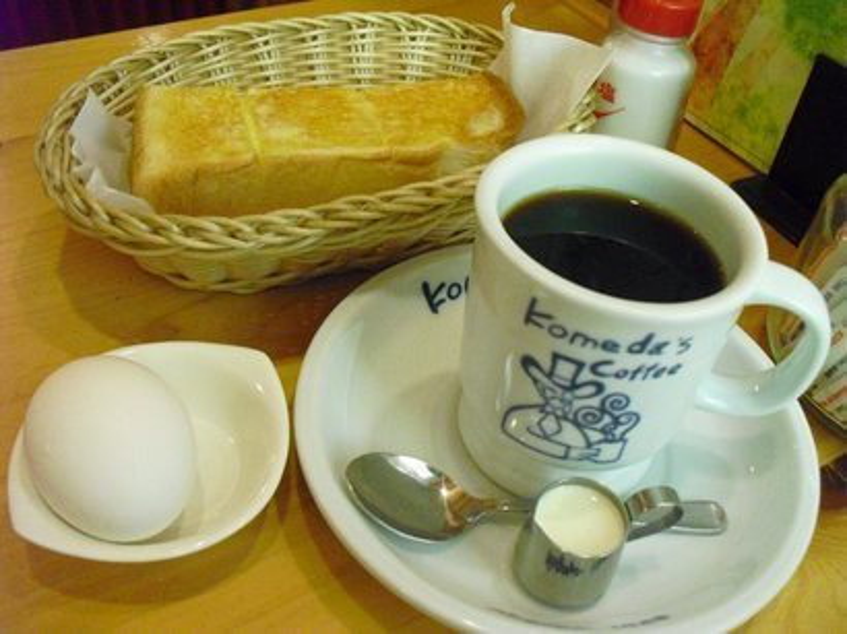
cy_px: 317
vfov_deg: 39.6
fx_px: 880
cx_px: 424
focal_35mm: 36
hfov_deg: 51.4
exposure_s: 1/60
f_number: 3.1
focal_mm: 6.3
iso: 800
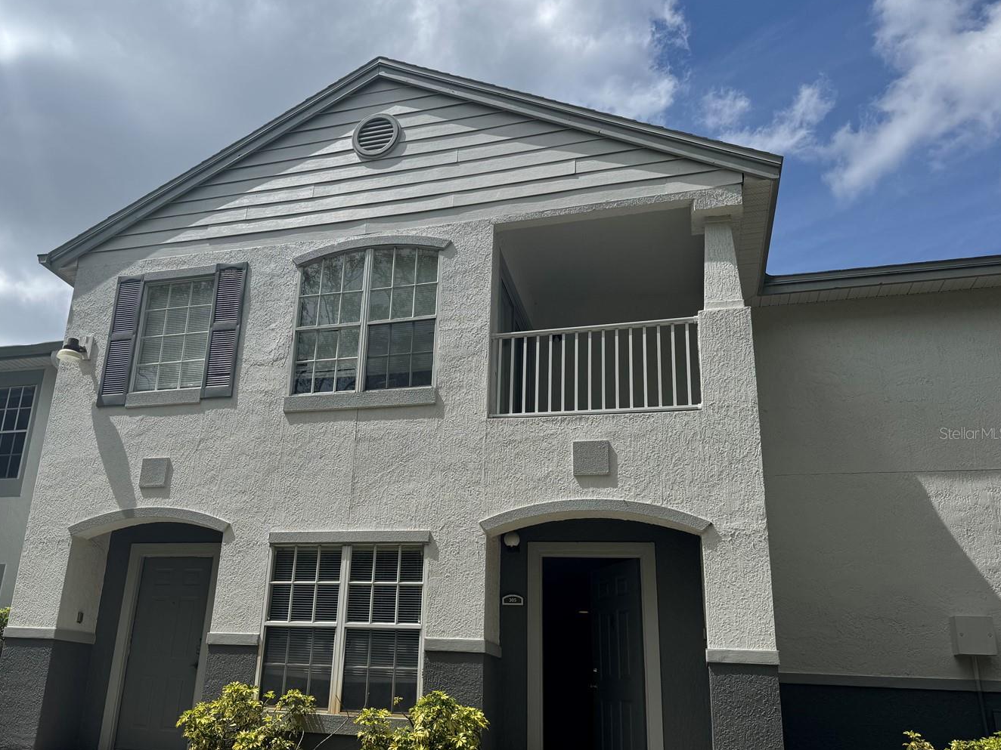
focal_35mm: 29
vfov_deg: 48.1
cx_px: 406
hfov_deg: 61.2
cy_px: 433
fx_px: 839
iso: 80
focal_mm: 6.76
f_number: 1.78
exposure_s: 1/7937
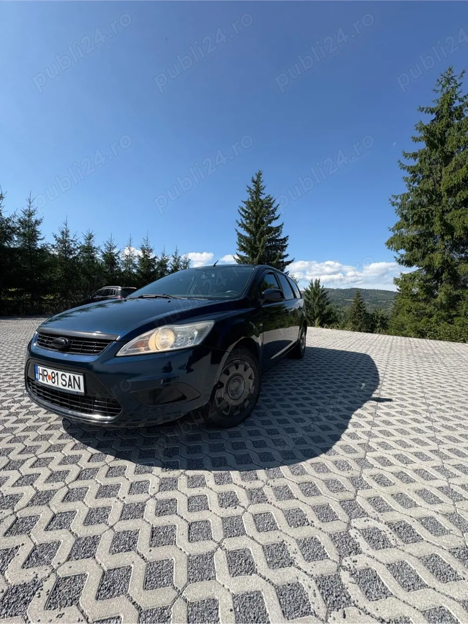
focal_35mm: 14
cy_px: 312
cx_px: 234
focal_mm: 2.22
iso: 50
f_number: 2.2
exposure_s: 1/980
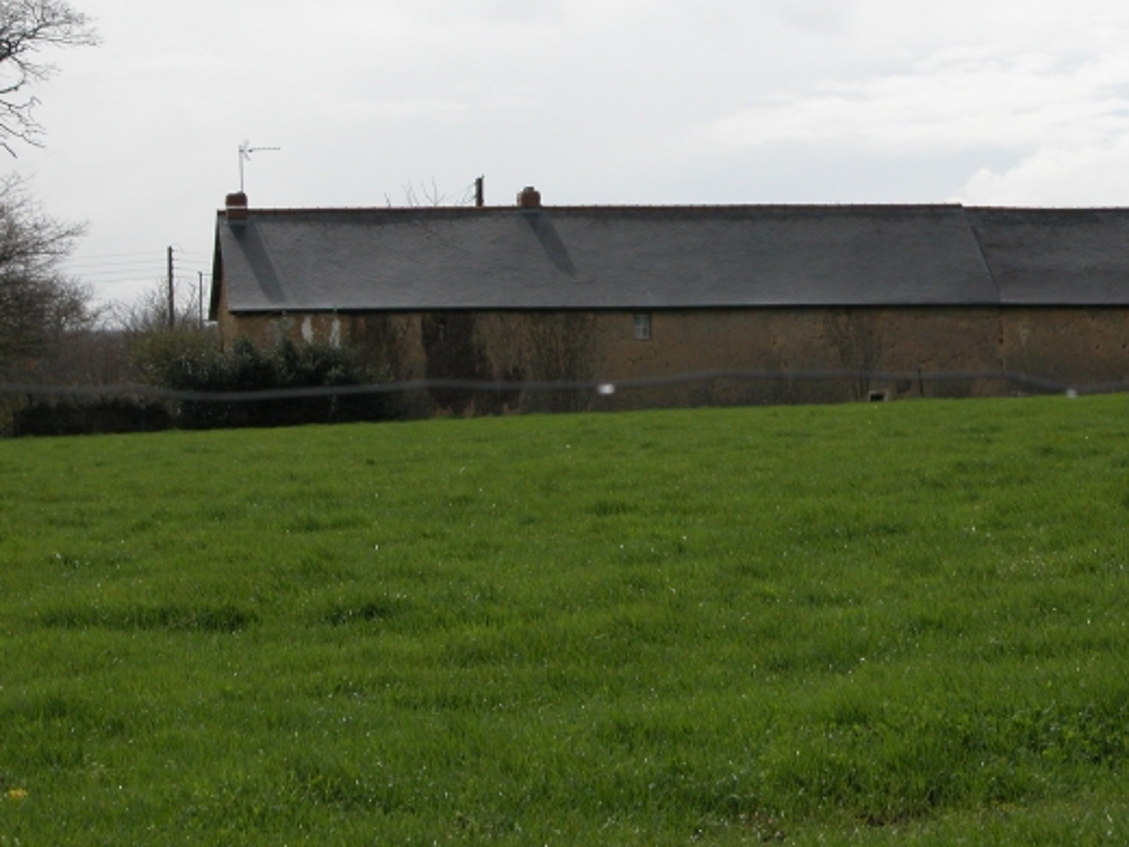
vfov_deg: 12.1
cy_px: 298
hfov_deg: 16.1
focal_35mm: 122
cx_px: 714
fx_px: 3979
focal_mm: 23.7
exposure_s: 1/581
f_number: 5
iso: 100
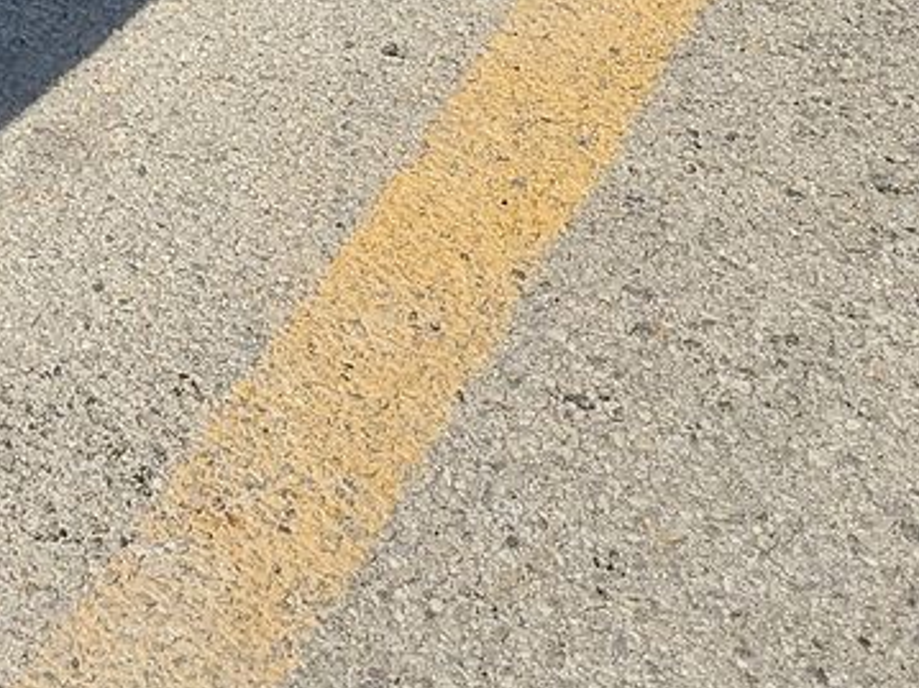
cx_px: -712
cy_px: -826
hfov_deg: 15.8
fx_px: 2840
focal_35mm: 107
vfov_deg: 11.9
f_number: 1.8
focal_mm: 6.7
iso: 50
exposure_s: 1/703
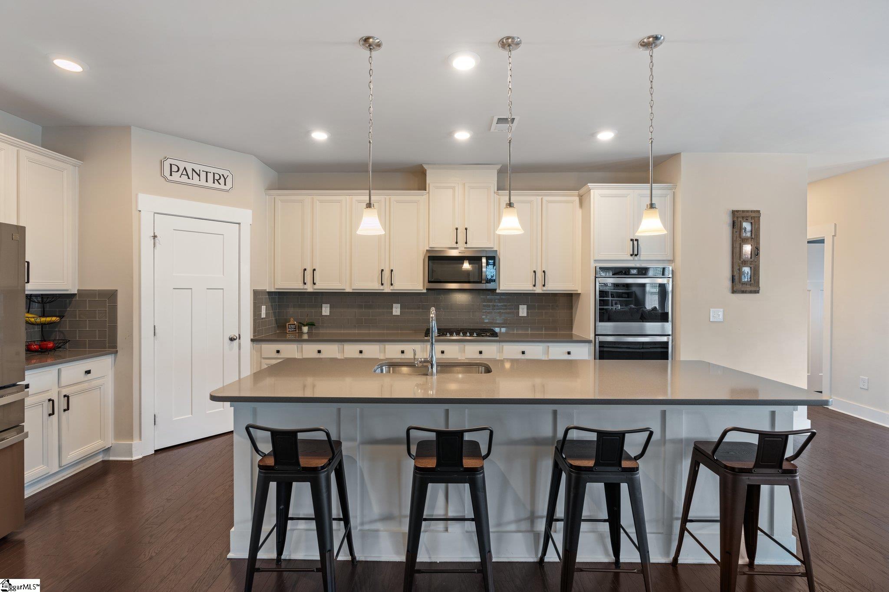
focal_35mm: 16
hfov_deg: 96.7
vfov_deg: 73.7
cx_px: 444
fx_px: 395
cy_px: 296
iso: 200
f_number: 8
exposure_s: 1.3
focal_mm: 16
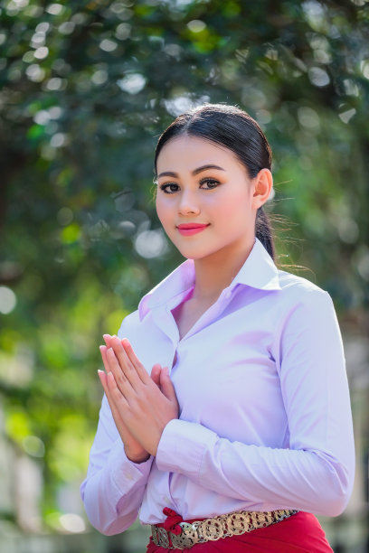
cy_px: 276
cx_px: 184
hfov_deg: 6.5
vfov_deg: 9.8
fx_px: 3228
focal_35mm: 210
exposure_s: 1/500
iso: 800
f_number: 2.8
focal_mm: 140
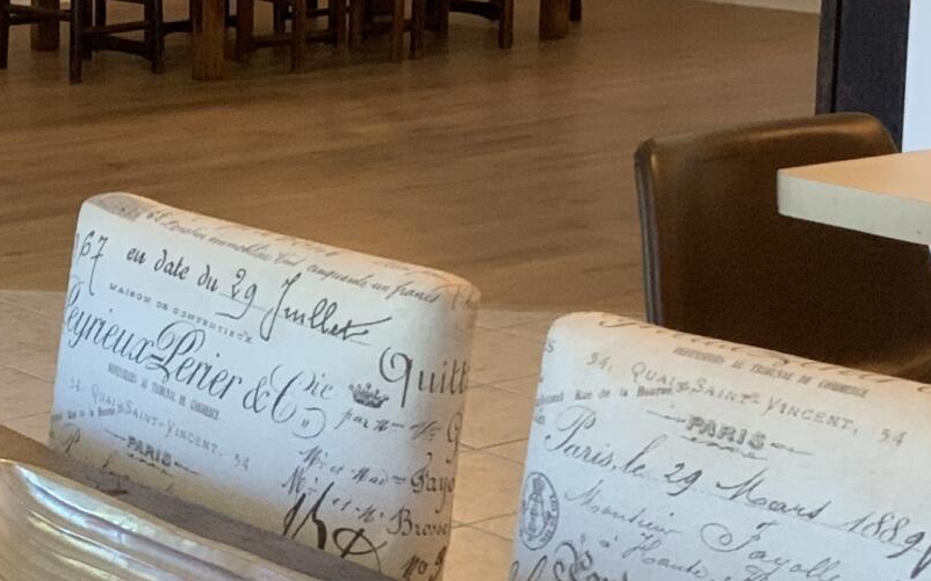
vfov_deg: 11.4
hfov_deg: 17.8
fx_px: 2917
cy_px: 315
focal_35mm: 115
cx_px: 41
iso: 160
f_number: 1.8
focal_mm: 3
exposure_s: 1/60
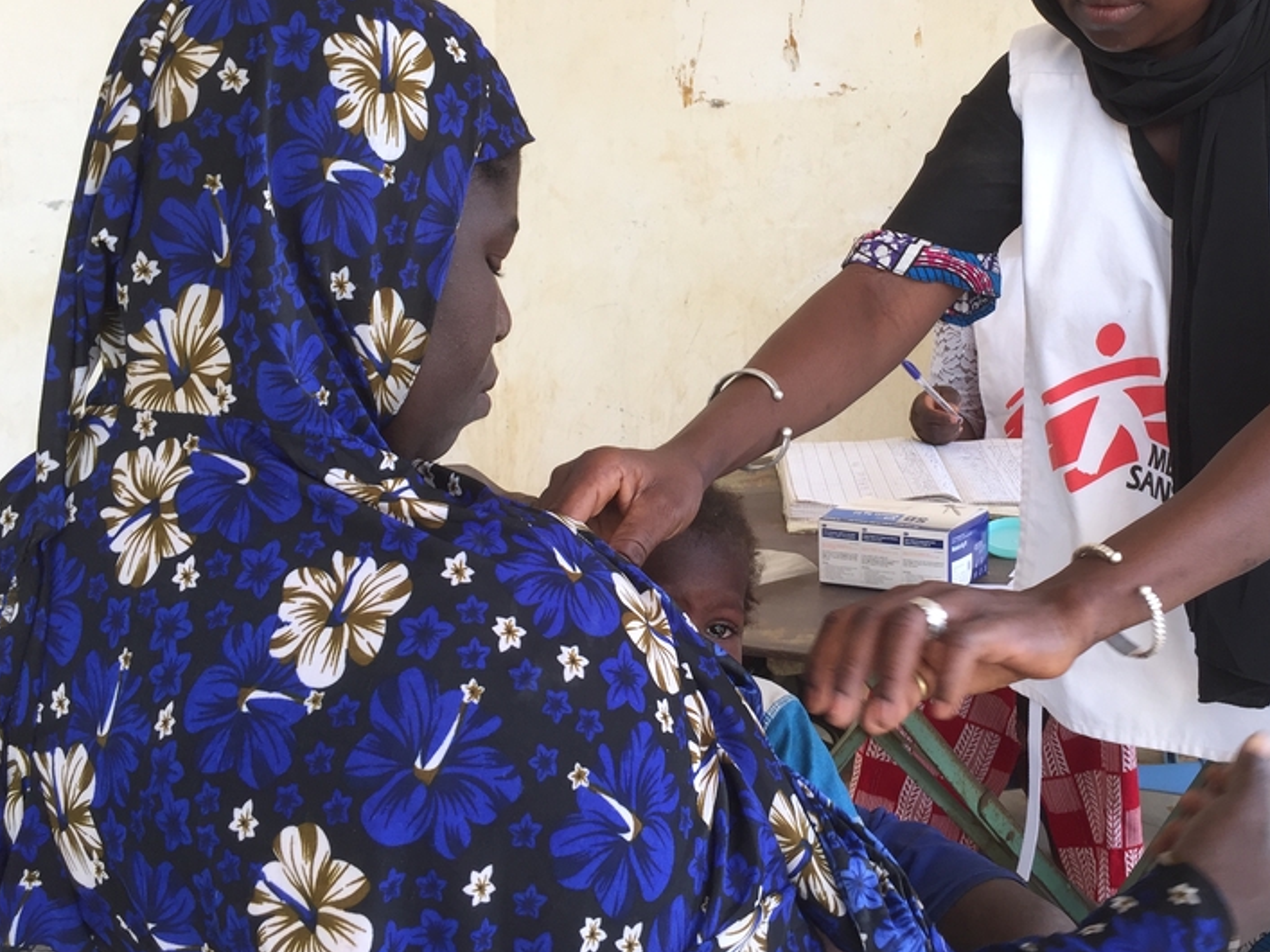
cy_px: 314
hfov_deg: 45.4
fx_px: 1504
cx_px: 801
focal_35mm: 41
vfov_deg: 34.8
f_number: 2.2
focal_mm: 4.15
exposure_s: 1/100
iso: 40
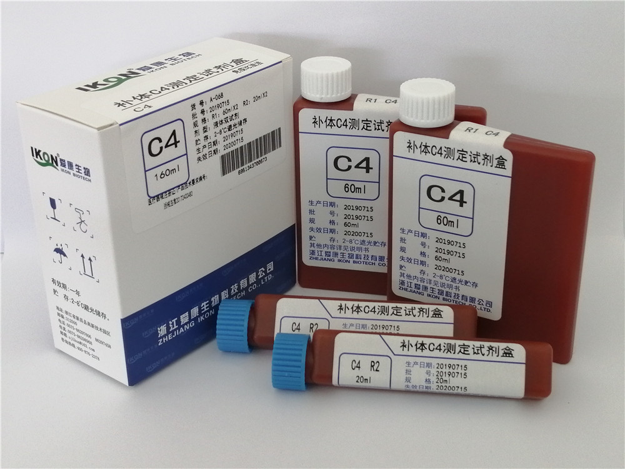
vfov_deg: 28.0
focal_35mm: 52
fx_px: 939
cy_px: 234
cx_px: 312
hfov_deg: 36.8
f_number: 1.8
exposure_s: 1/30
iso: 80
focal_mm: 3.64
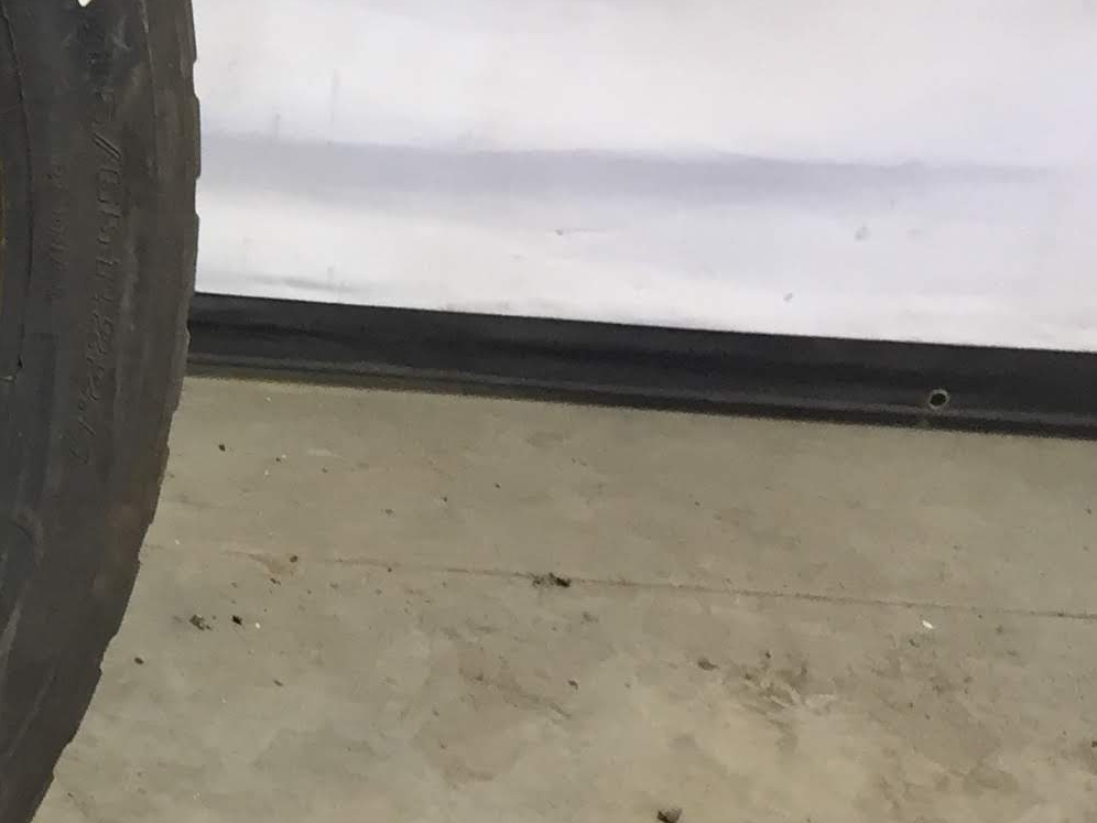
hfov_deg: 17.8
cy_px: 324
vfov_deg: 15.5
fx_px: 3011
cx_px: -688
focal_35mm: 95
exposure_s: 1/40
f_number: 2.2
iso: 32
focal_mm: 4.15
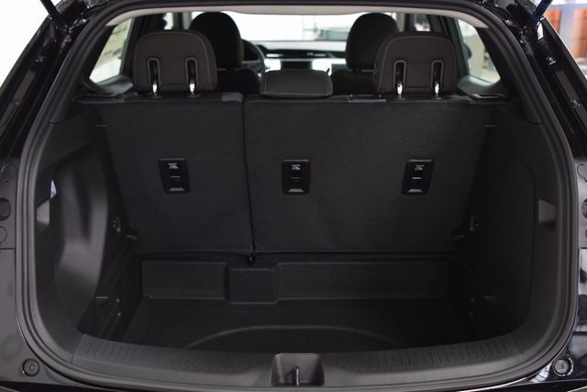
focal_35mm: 36
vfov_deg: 36.9
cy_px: 196
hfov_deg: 53.1
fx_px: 587
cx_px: 294
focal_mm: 24
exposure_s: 1/50
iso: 1600
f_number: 2.8
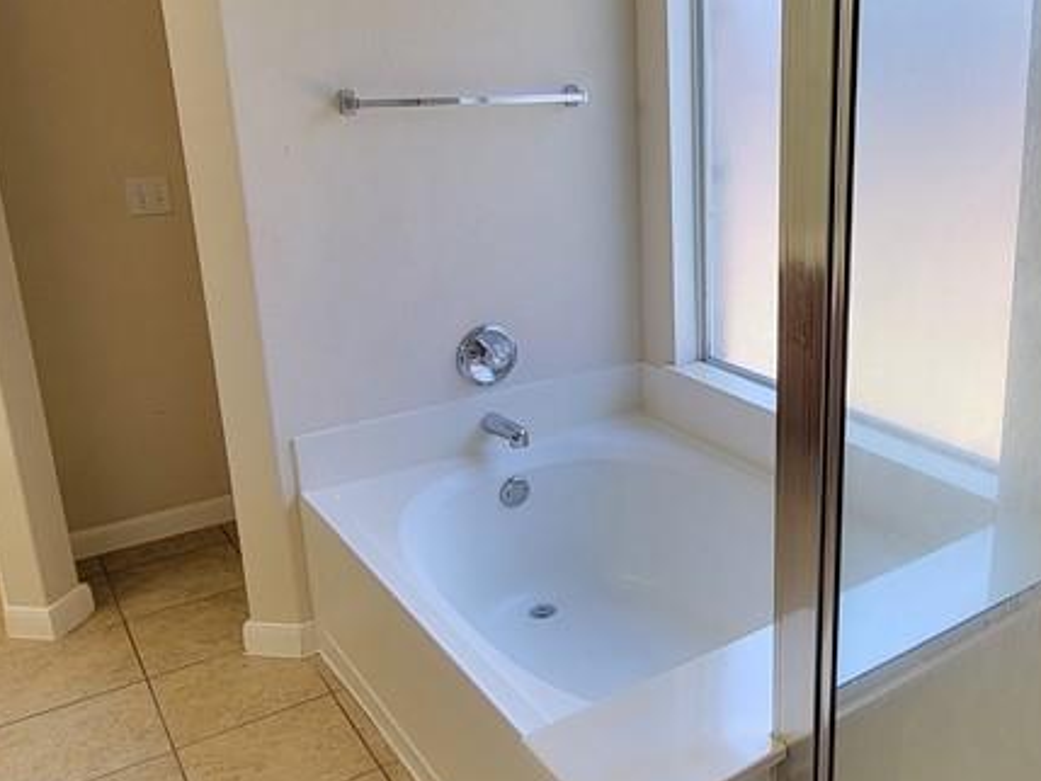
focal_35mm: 31
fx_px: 933
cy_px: 340
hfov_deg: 55.8
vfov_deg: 45.4
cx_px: 767
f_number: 2.2
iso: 100
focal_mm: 2.2
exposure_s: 1/60
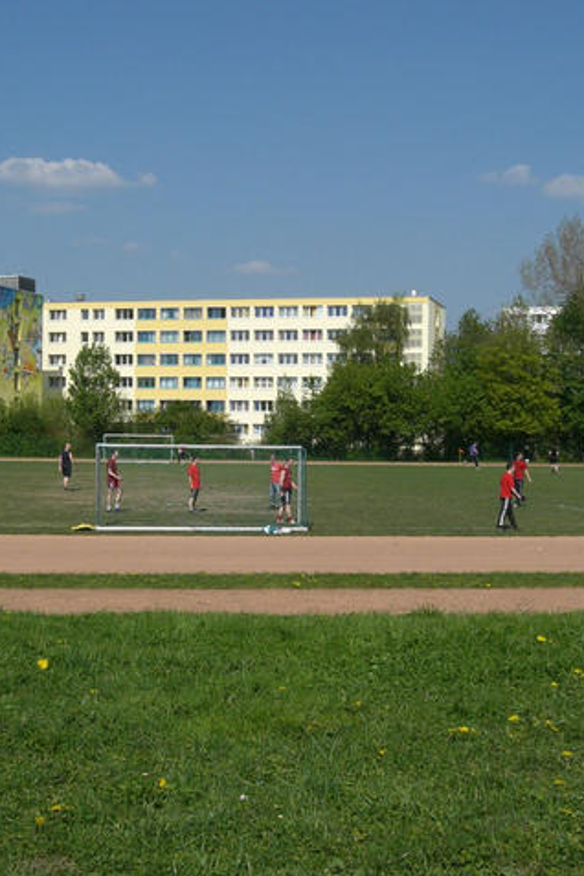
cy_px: 437
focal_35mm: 53
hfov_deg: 25.5
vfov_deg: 37.5
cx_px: 255
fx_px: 1290
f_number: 4.4
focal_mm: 6.3
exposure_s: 1/1000
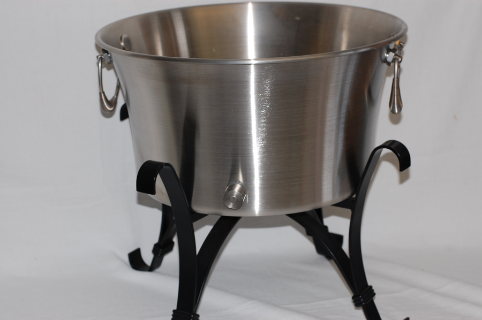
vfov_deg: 18.1
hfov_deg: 27.0
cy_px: 160
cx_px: 241
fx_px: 1003
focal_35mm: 75
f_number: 5.6
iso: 200
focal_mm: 50
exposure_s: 1/125
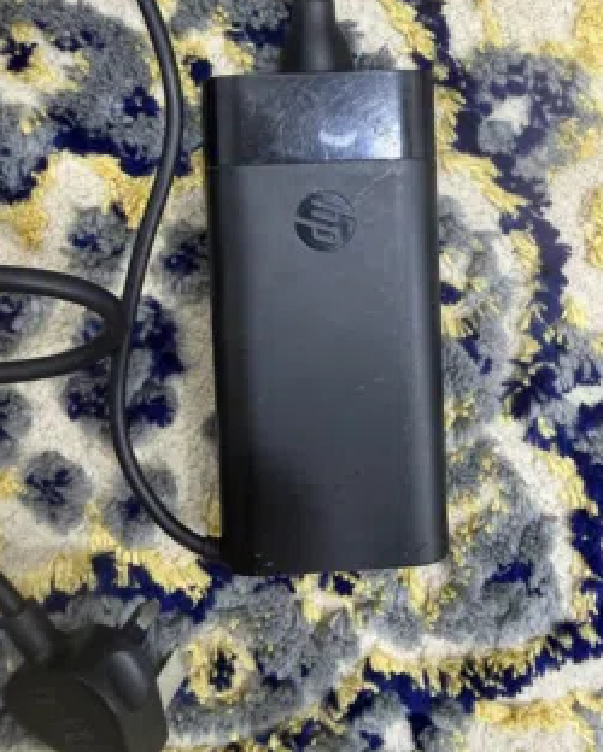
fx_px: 669
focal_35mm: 30
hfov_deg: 48.5
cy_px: 272
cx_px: 330
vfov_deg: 57.9
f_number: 2.2
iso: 400
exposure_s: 1/50
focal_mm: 2.22
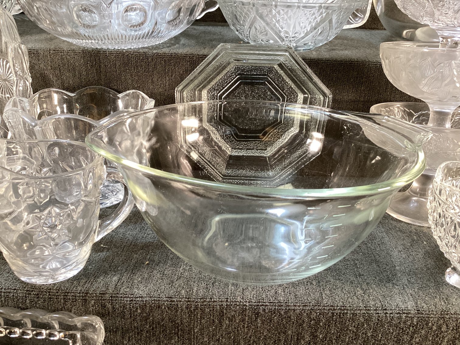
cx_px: 230
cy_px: 172
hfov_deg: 58.3
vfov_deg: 45.4
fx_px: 412
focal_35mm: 31
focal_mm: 3.3
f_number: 2.4
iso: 100
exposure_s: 1/50
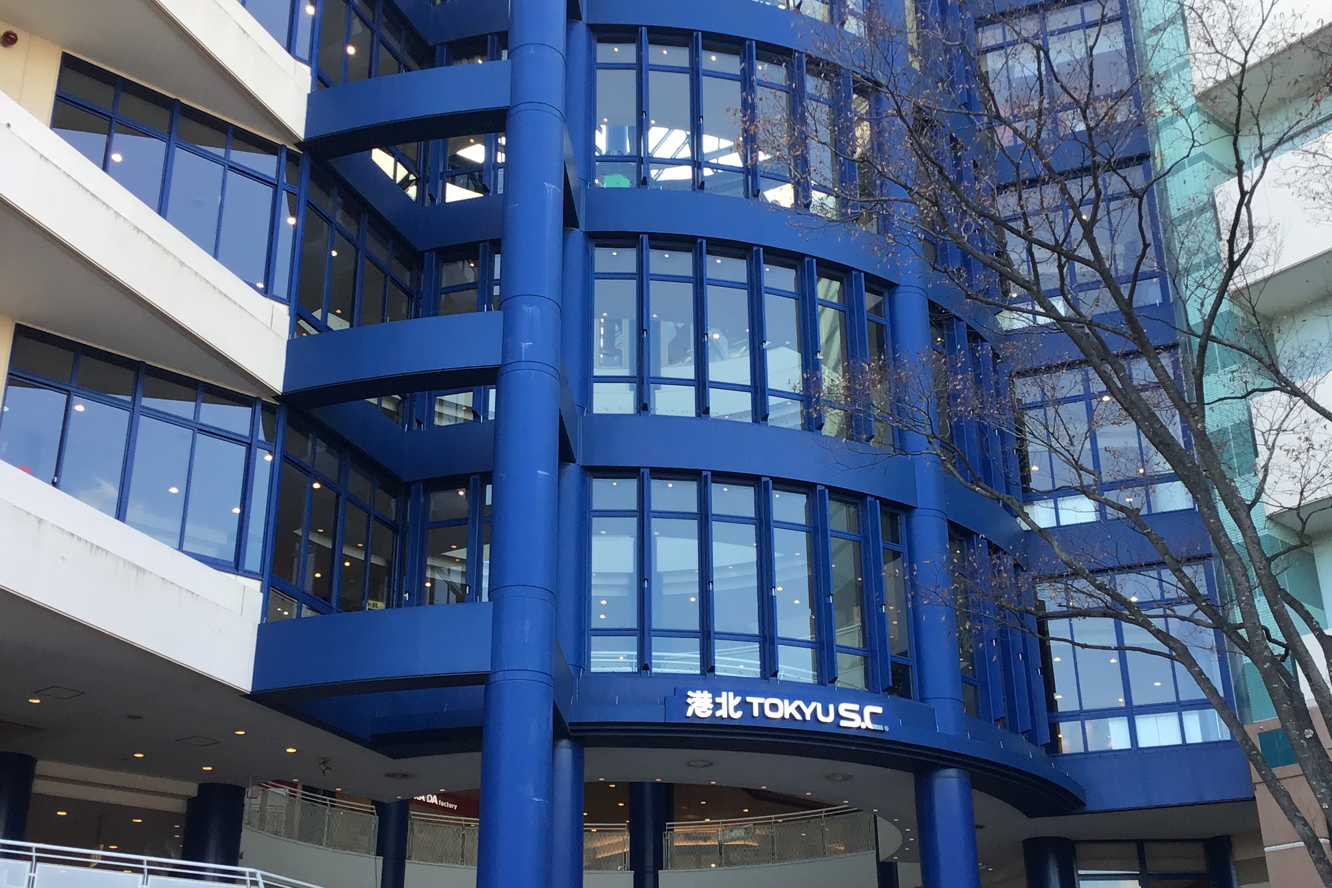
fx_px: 1628
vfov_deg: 30.5
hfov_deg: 44.5
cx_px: 660
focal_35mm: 44
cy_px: 458
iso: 32
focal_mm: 3.3
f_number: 2.4
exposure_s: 1/120
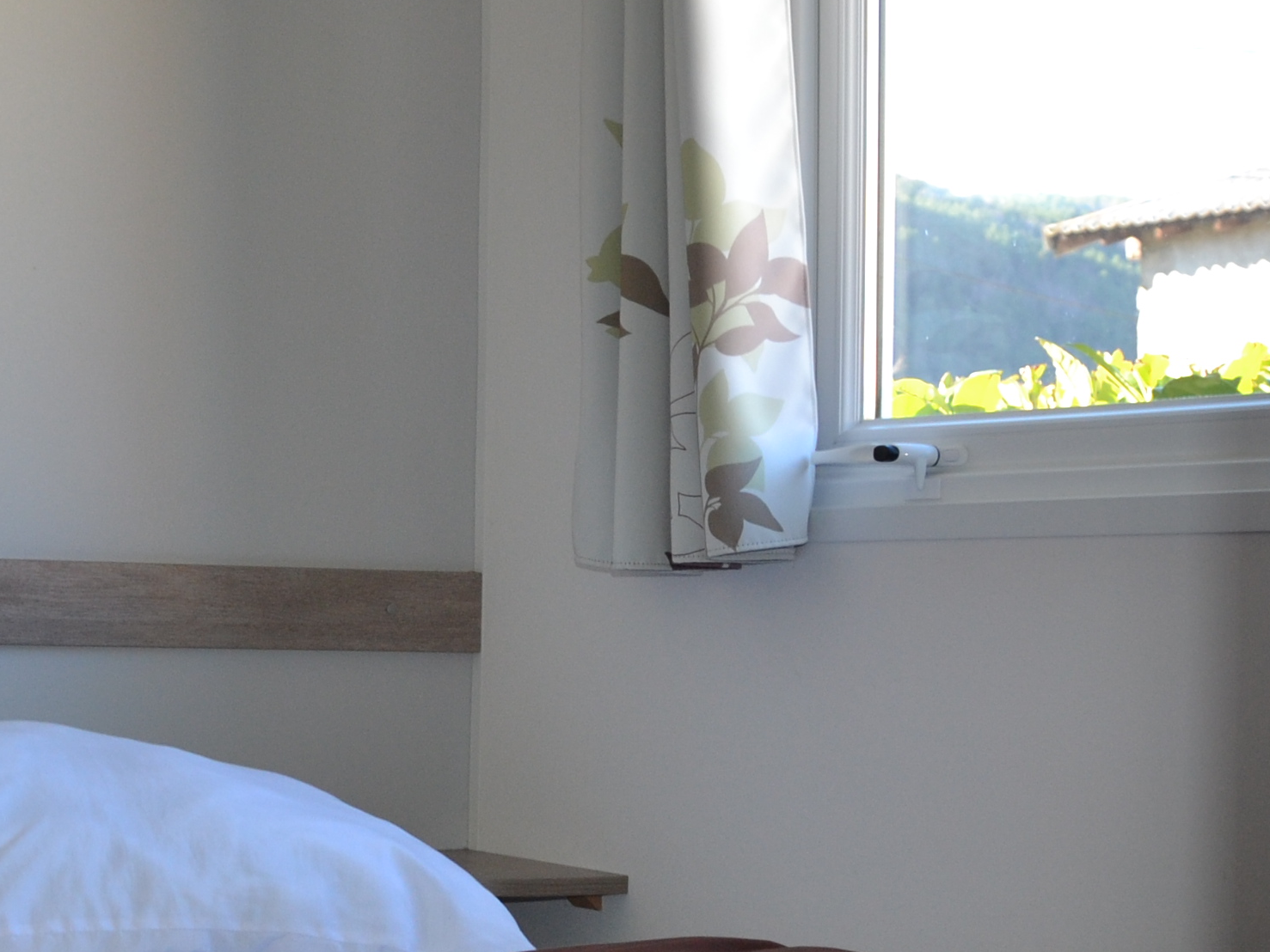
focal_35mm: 81
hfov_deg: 23.6
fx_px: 2972
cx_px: 175
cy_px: 489
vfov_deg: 18.2
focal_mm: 18
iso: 320
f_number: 4
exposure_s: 1/125
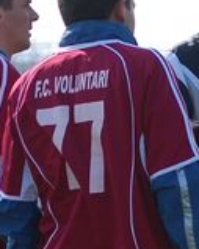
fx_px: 3392
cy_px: 281
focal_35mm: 460
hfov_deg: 3.4
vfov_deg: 4.2
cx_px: 201
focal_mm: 65
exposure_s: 1/2000
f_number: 4.2
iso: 400
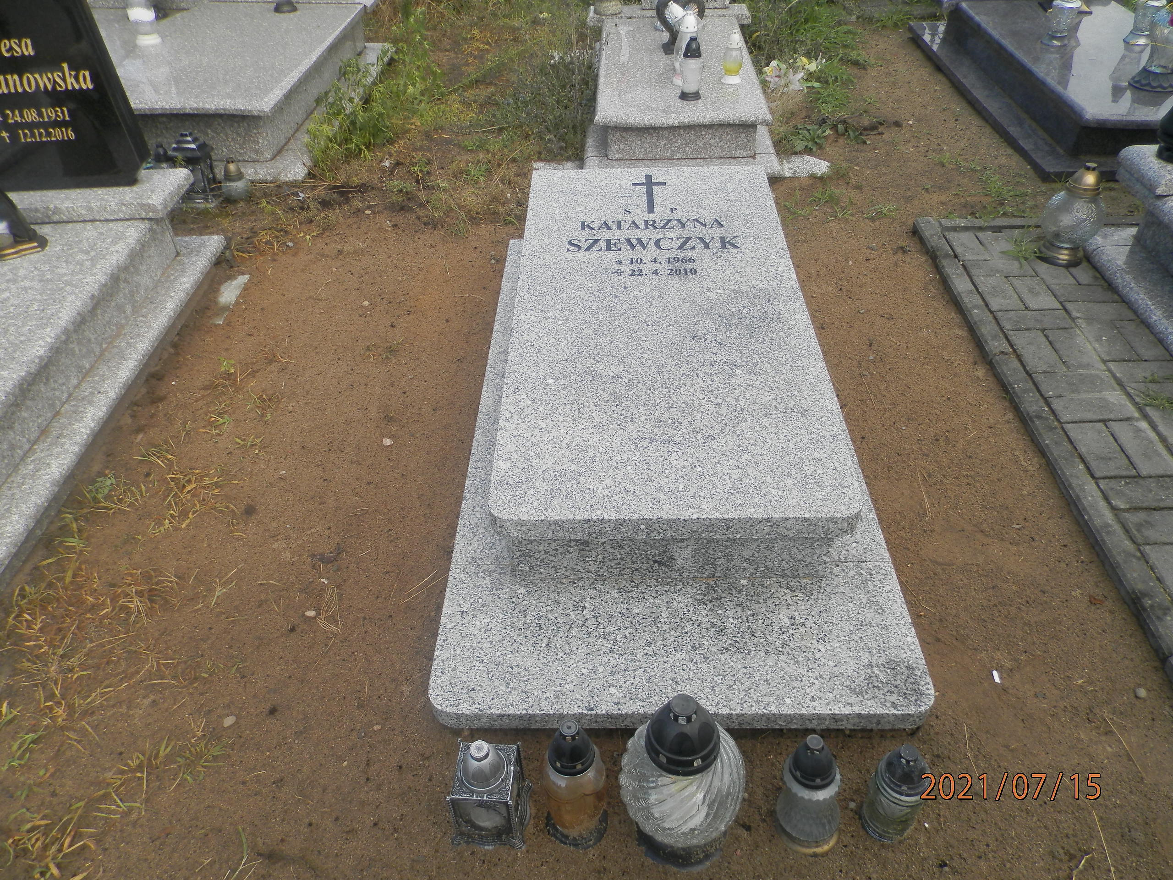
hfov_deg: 69.4
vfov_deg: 54.9
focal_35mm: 25
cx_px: 586
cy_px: 440
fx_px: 847
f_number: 3.1
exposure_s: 1/640
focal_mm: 4.5
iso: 80
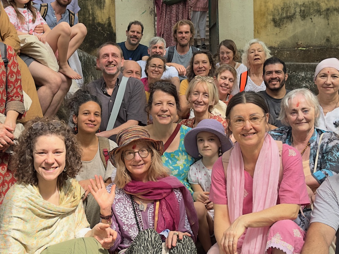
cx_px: 128
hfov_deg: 38.0
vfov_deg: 29.1
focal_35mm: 50
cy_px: 135
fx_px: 490
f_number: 1.78
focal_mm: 6.86
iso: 80
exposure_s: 1/247
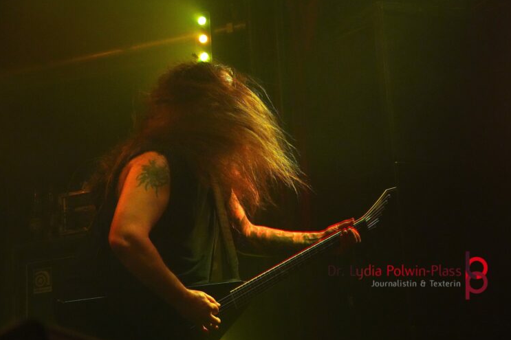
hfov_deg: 21.9
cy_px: 172
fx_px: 1320
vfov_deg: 14.7
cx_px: 251
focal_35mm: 93
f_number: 4.5
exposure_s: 1/100
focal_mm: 60
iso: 5000
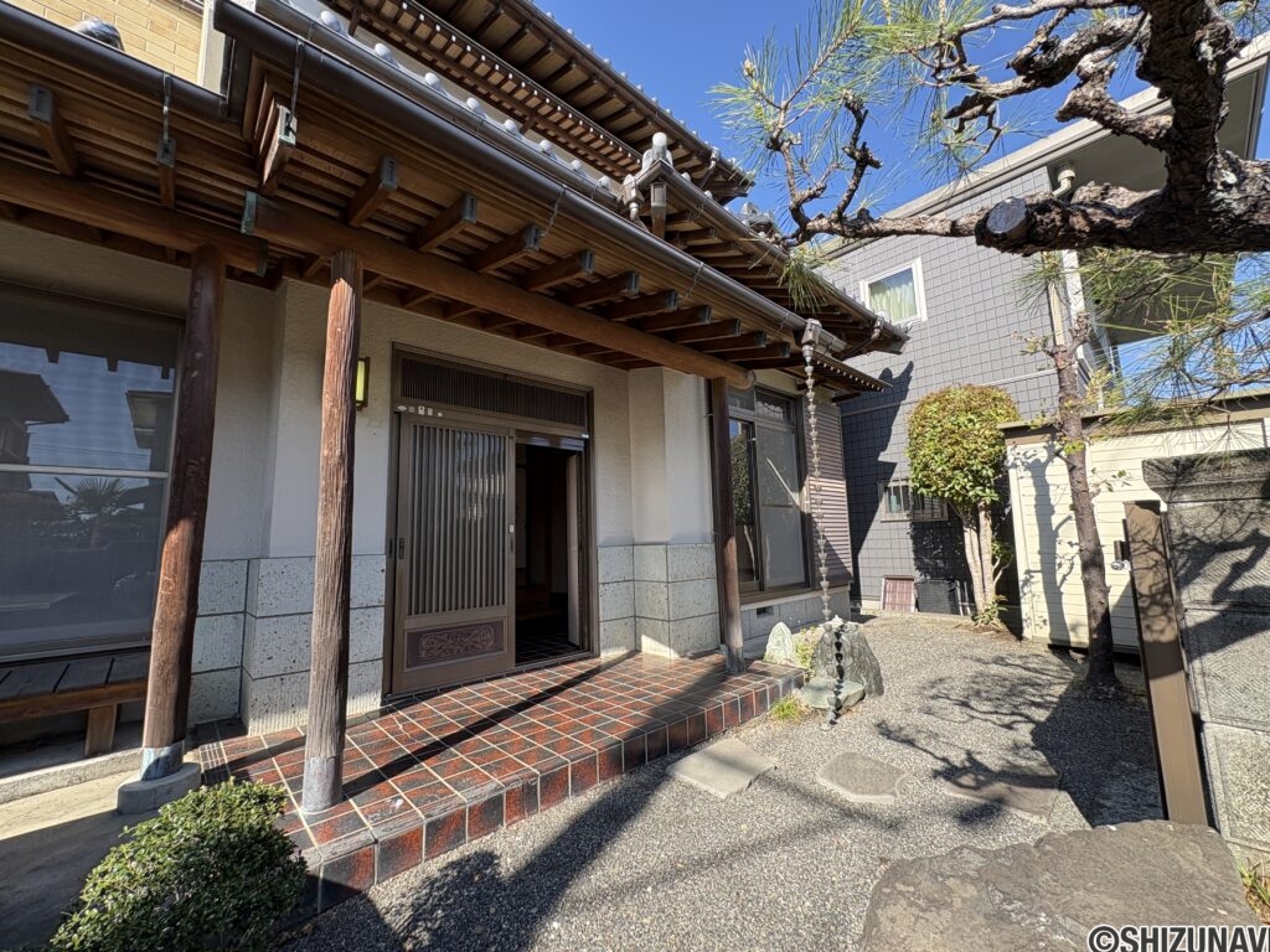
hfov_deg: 102.1
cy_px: 476
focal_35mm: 14
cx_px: 635
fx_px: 514
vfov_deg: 85.7
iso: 50
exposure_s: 1/328
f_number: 2.2
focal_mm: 2.22
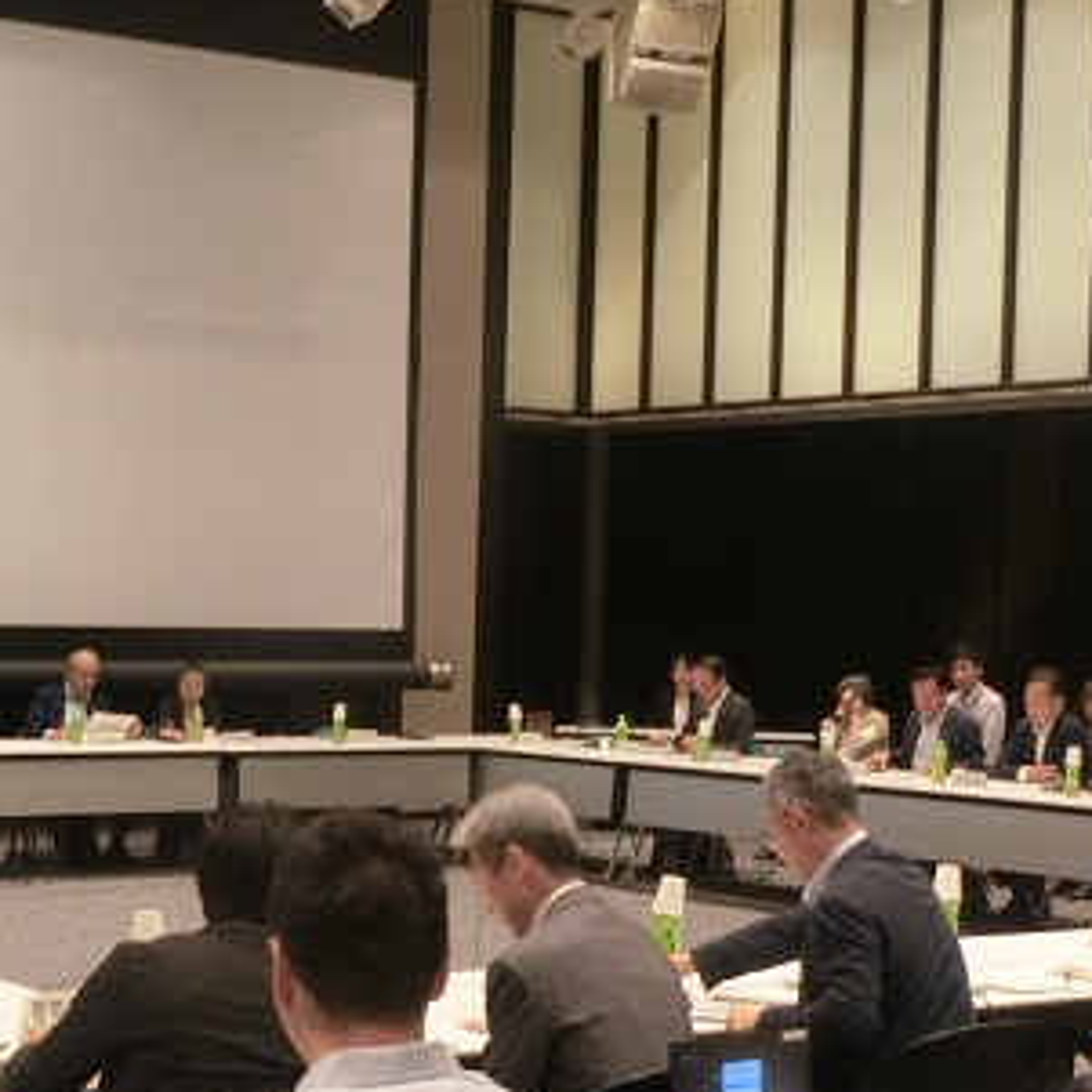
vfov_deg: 23.2
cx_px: 290
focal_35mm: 74
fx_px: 2641
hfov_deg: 23.2
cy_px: 747
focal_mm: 8
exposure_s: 1/30
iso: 400
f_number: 4.4
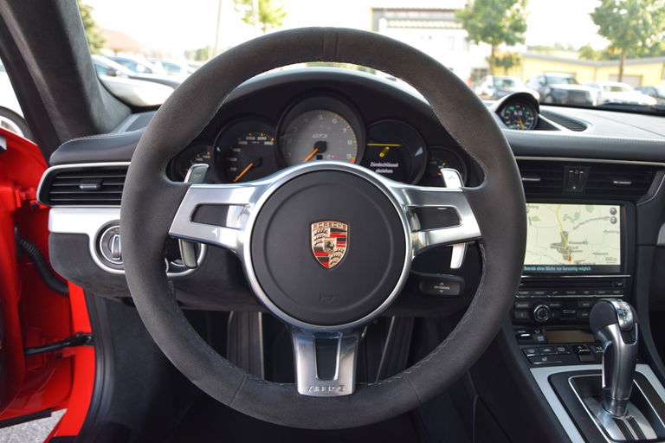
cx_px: 332
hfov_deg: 37.9
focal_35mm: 52
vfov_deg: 25.8
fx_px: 970
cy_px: 222
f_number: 6.3
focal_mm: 35
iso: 400
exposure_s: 1/160
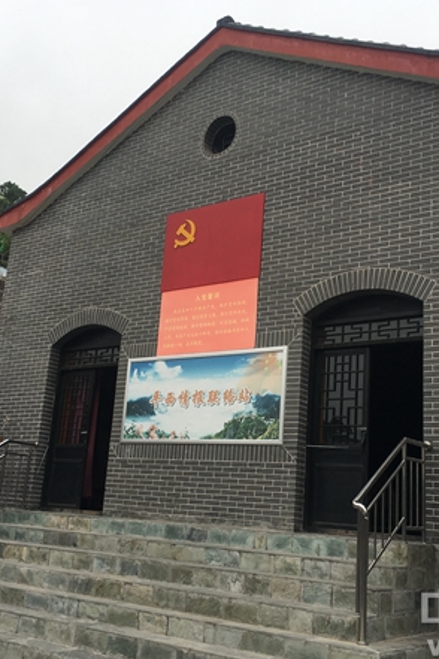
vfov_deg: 47.4
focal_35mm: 41
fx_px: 750
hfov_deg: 32.6
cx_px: 225
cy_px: 327
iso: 25
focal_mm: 4.15
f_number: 2.2
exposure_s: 1/1748
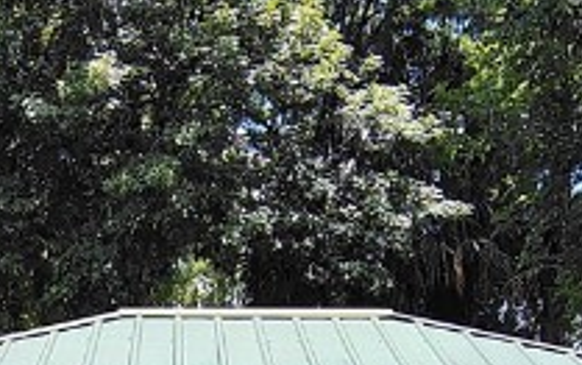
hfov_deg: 24.8
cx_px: 189
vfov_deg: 14.3
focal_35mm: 83
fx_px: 1318
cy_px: 607
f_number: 2.2
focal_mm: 2.13
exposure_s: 1/423
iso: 100
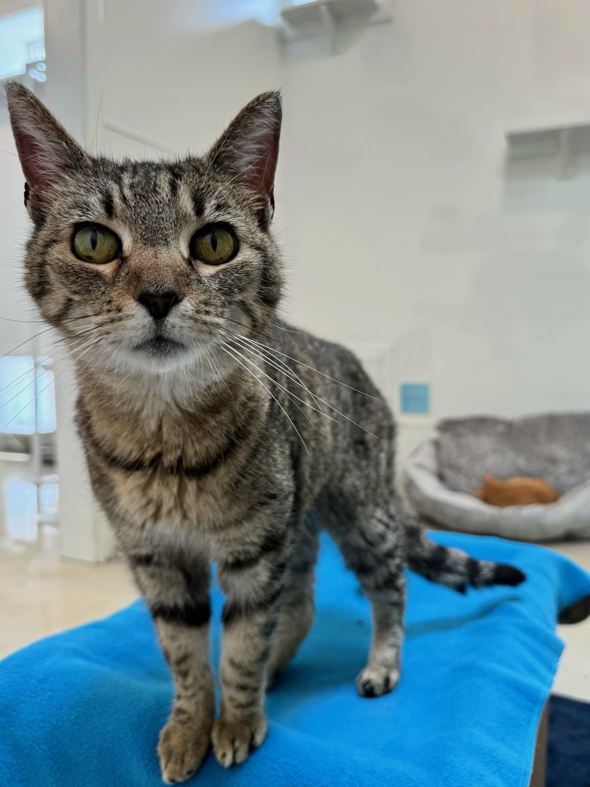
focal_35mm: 25
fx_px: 568
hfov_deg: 54.9
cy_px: 408
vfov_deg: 69.4
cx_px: 293
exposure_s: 1/120
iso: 100
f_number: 1.78
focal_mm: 6.76
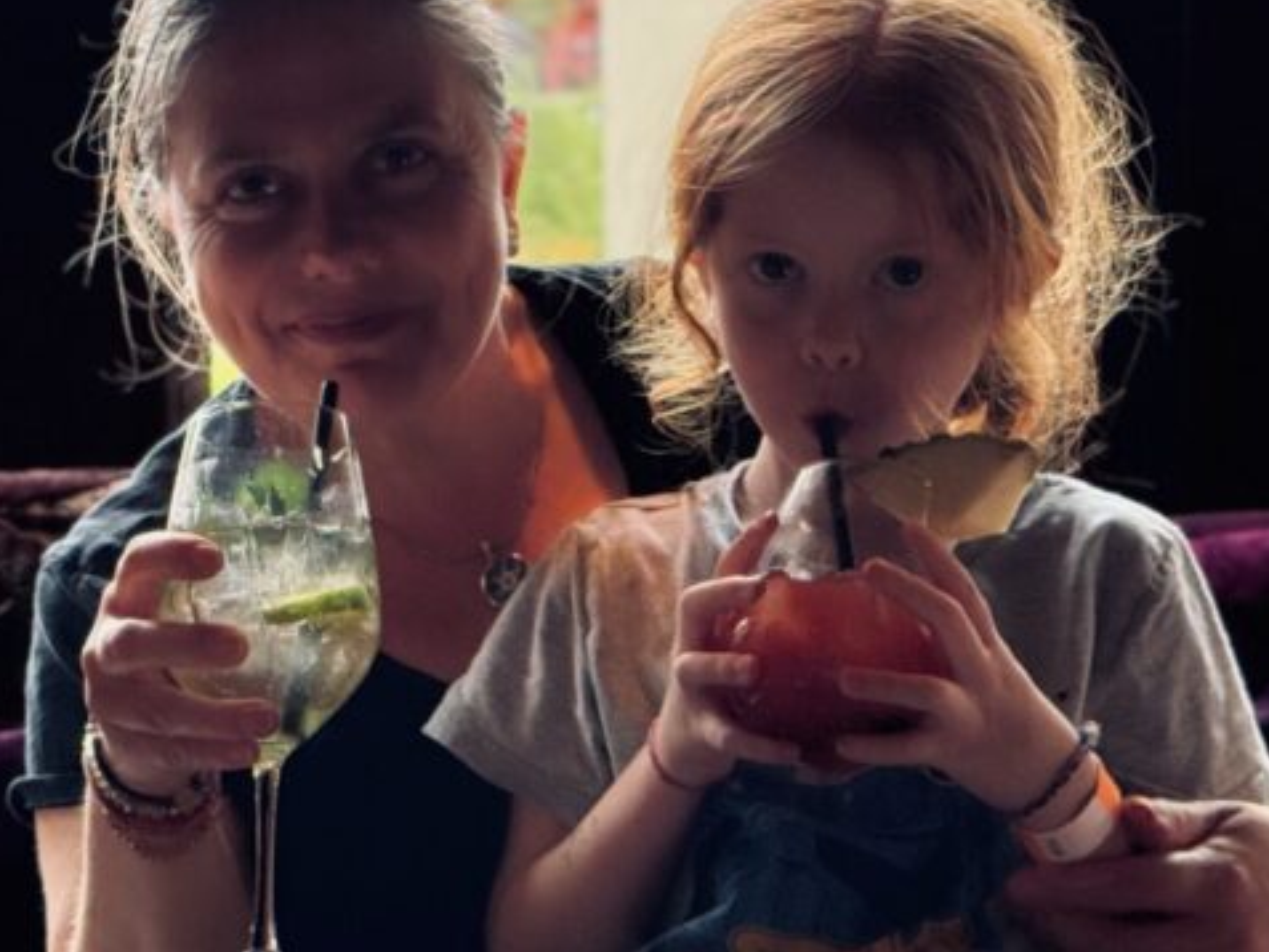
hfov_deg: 18.8
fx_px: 3777
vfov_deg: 14.4
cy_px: 487
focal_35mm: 103
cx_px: 152
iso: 64
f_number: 1.78
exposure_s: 1/230
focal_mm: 6.76
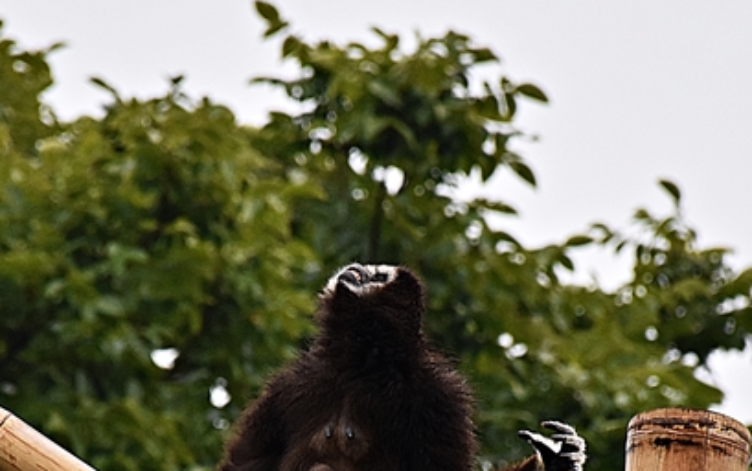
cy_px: 369
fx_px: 10990
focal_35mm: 536
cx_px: 294
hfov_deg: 3.9
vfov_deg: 2.5
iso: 640
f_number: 5.6
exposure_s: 1/1000
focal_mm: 140
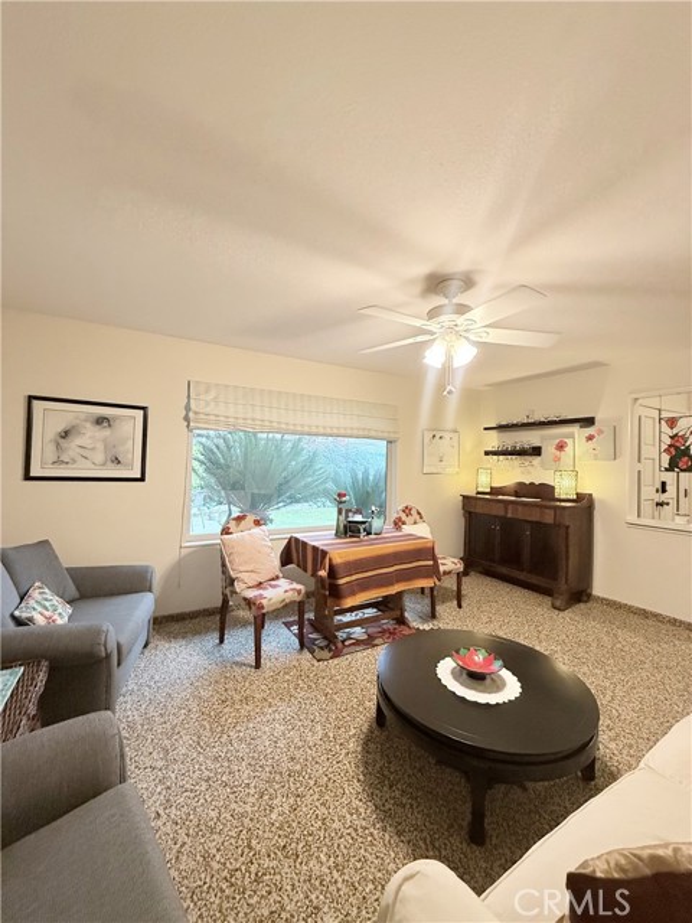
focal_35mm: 14
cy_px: 462
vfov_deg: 102.1
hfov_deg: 85.7
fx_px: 373
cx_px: 346
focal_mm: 2.22
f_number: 2.2
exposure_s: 1/120
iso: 500
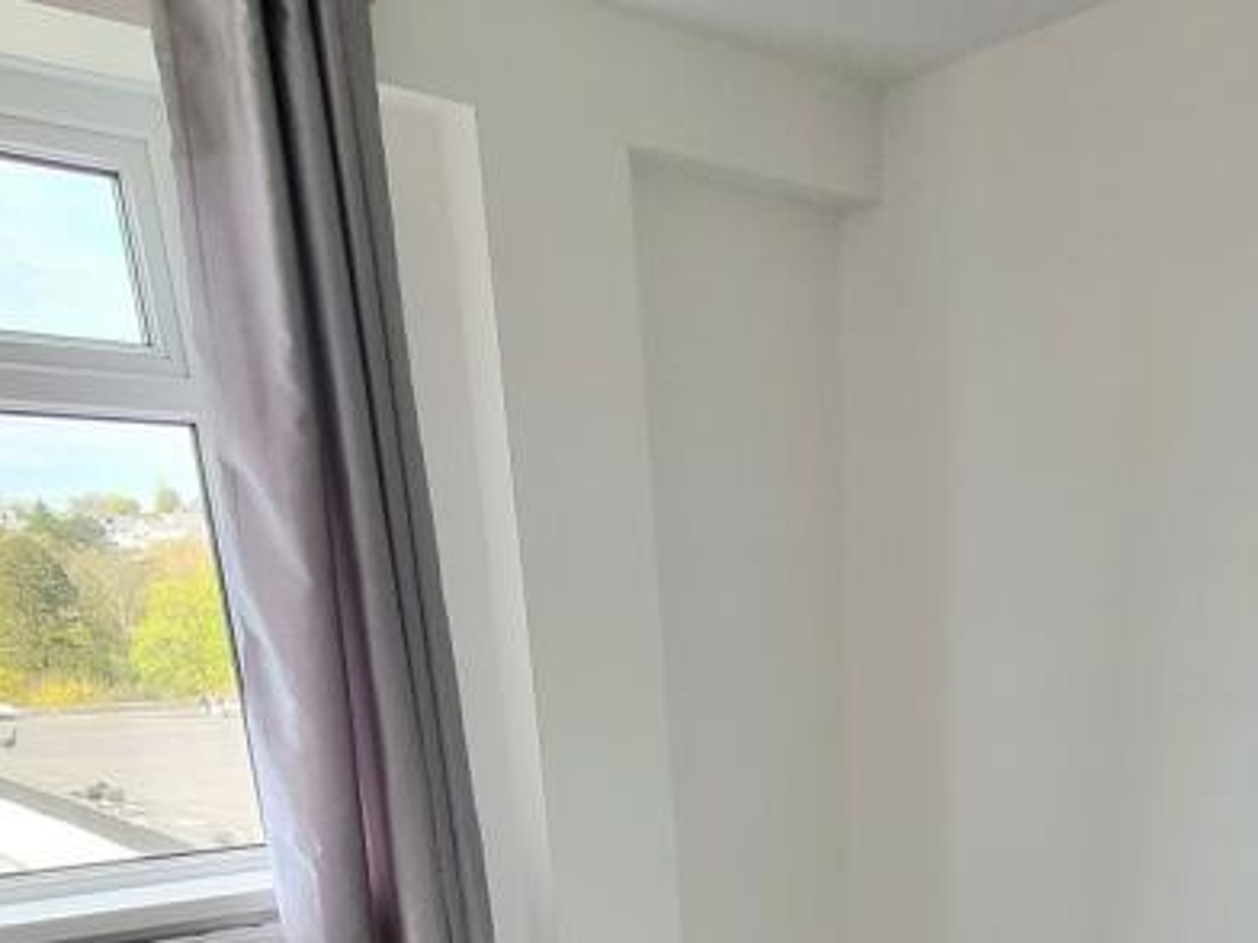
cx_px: 863
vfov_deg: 32.8
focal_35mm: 34
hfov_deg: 52.7
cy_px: 1180
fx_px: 1236
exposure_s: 1/120
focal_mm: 2.2
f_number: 2.2
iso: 50
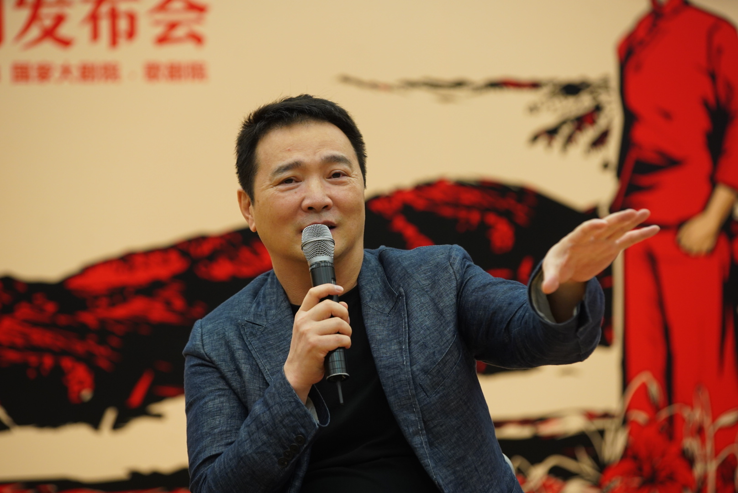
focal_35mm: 165
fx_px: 3385
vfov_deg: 8.3
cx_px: 369
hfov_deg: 12.4
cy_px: 246
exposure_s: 1/320
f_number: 4
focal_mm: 165
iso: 1600
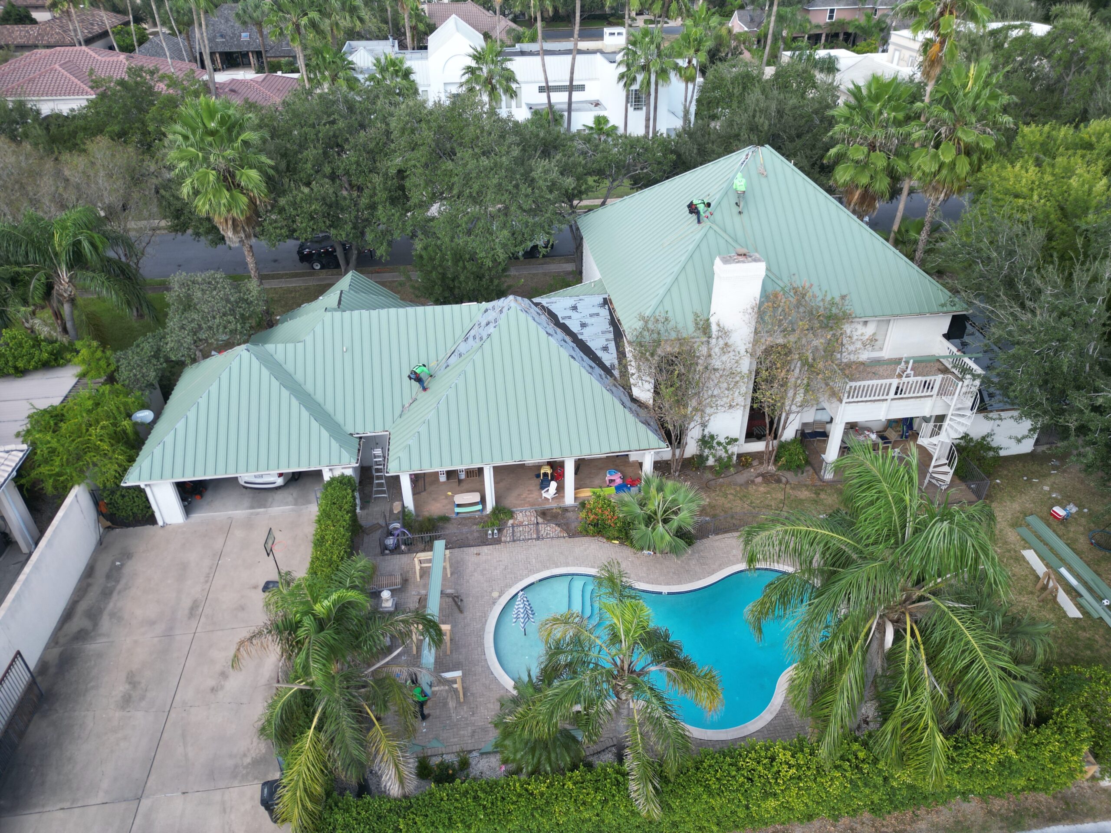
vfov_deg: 56.8
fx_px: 770
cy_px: 416
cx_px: 556
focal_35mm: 24
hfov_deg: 71.6
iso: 120
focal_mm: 6.72
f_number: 1.7
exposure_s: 1/800
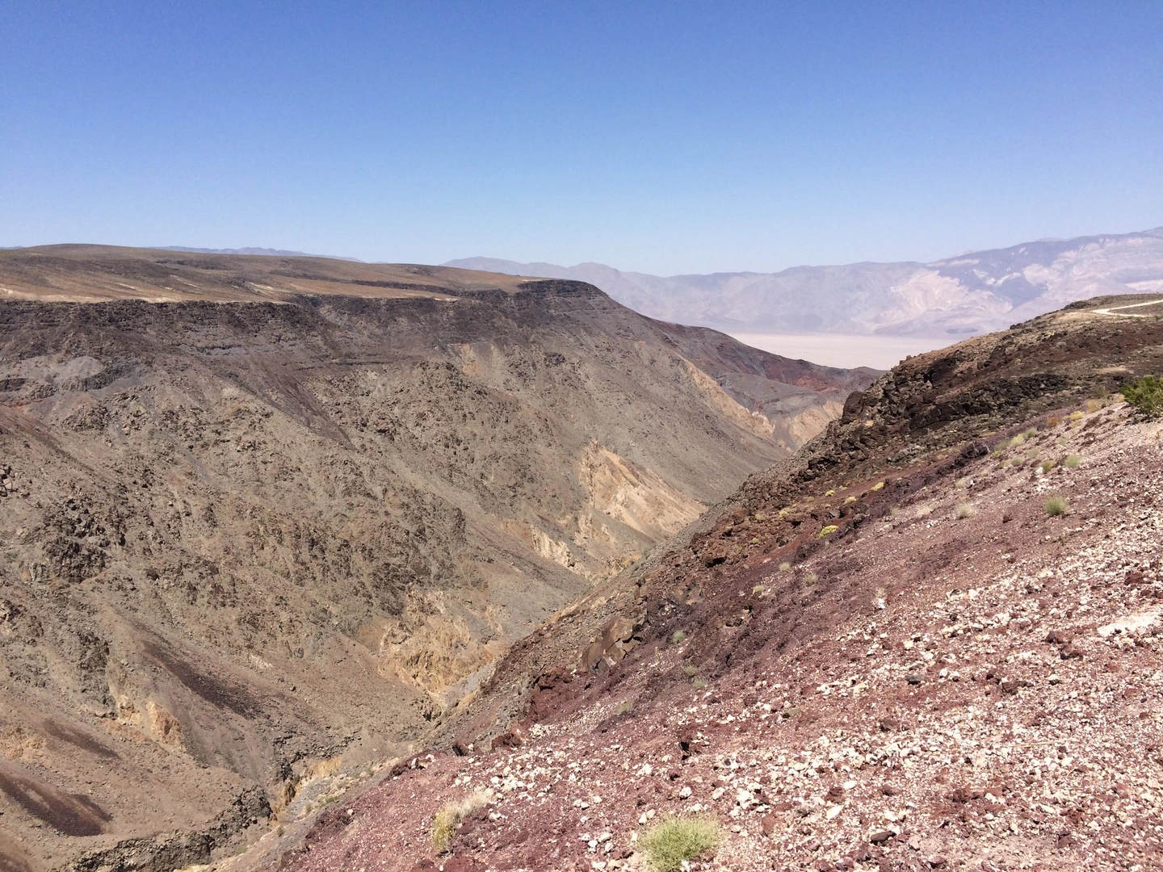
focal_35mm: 29
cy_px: 436
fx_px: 974
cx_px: 582
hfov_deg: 61.7
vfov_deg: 48.2
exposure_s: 1/2933
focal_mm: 4.15
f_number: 2.2
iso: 32
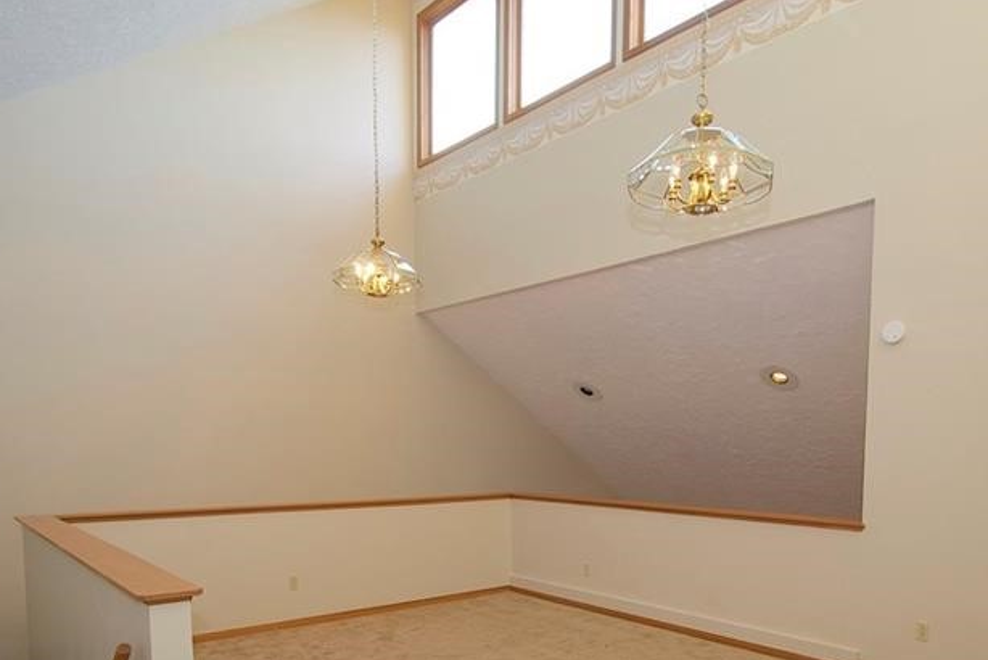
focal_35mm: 25
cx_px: 566
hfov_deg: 71.1
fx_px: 686
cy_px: 497
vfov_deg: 49.2
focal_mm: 10
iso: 200
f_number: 4
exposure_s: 1/60
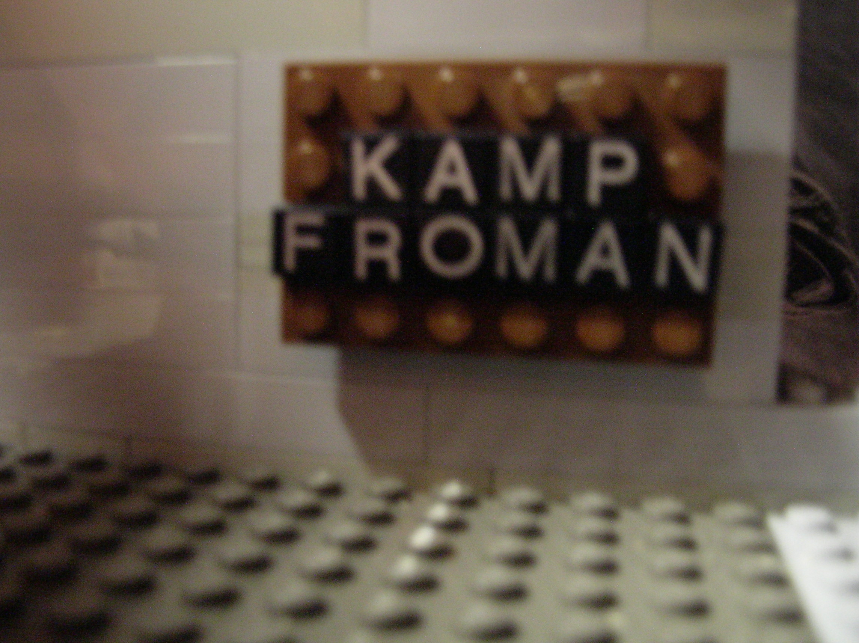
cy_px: 322
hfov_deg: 50.2
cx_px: 430
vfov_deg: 38.6
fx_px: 917
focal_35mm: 37
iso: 300
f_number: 2.7
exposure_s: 1
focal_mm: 6.2
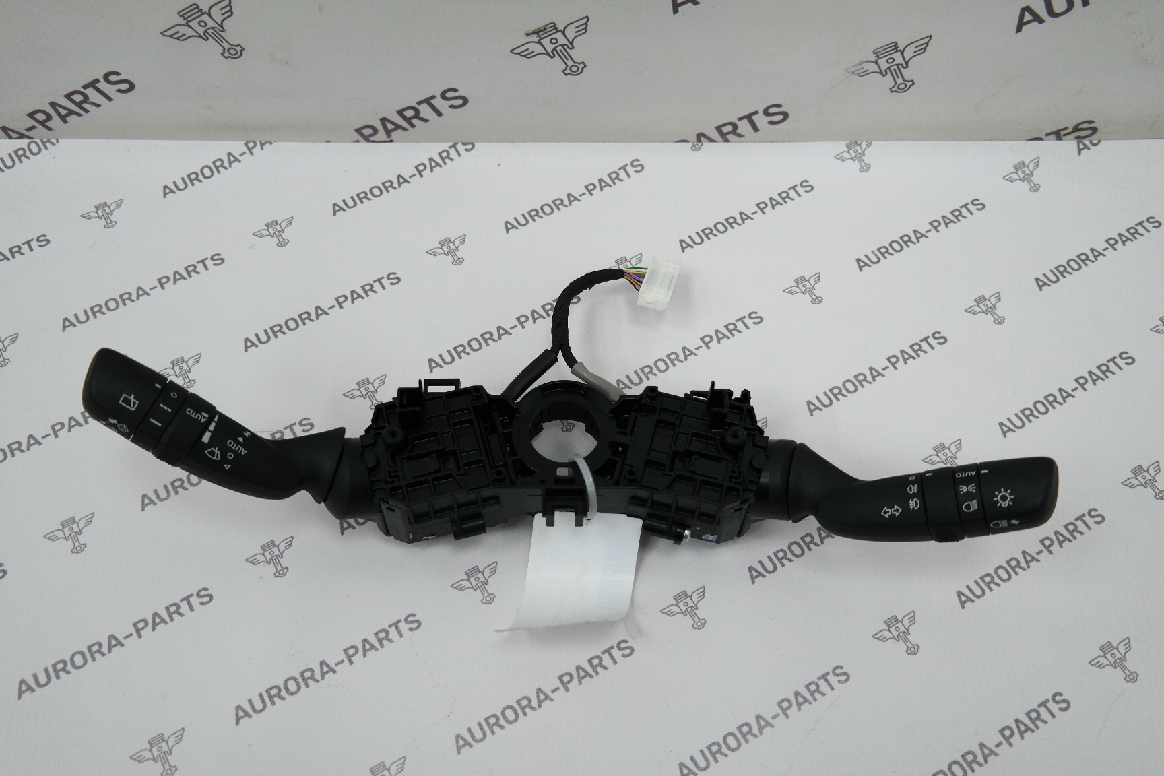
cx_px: 582
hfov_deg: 53.1
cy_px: 388
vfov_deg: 36.9
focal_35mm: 36
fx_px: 1164
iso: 200
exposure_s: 1/100
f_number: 4
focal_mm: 24
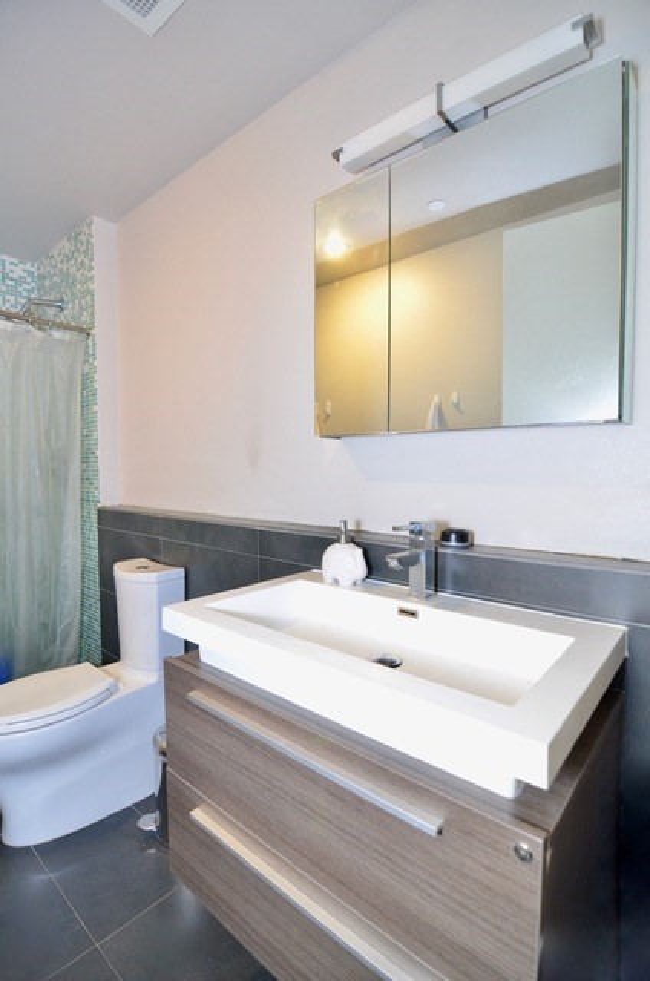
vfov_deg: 95.1
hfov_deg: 71.8
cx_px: 325
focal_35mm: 16
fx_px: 449
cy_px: 490
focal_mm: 11
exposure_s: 1/50
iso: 800
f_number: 3.5
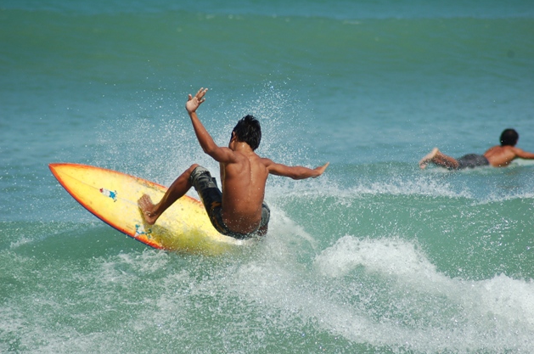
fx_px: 6782
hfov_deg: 4.5
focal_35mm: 458
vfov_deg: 3.0
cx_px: 267
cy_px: 177
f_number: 5.6
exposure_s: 1/1000
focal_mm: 300
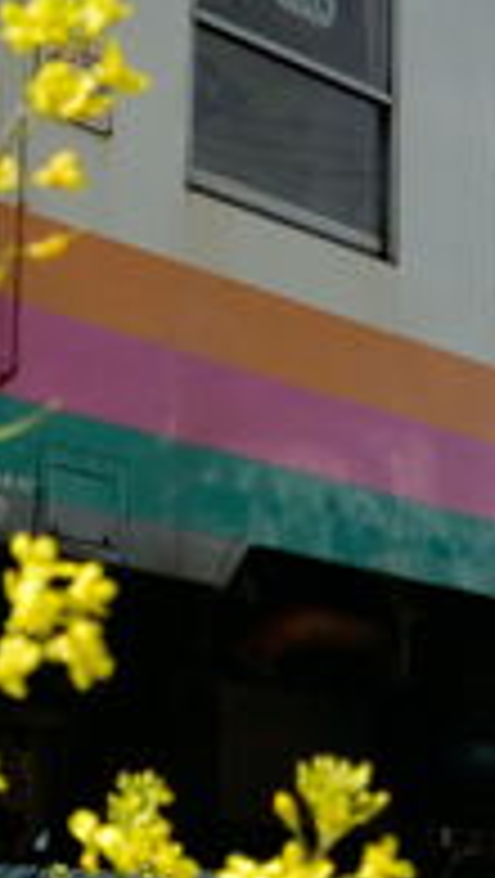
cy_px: 153
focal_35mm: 148
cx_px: 284
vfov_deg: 14.4
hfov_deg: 8.2
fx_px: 3446
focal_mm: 18
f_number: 8
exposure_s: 1/1250
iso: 200
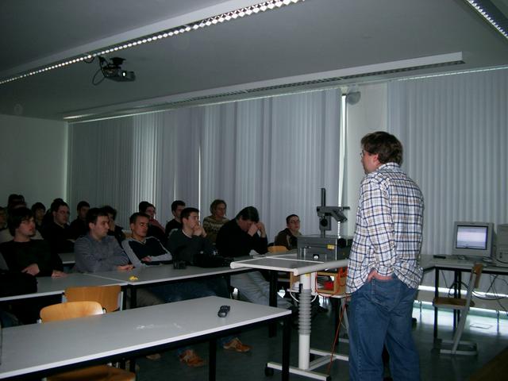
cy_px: 190
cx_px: 254
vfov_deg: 38.7
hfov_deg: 50.1
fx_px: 543
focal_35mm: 37
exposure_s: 1/60
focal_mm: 7.6
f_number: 2.6
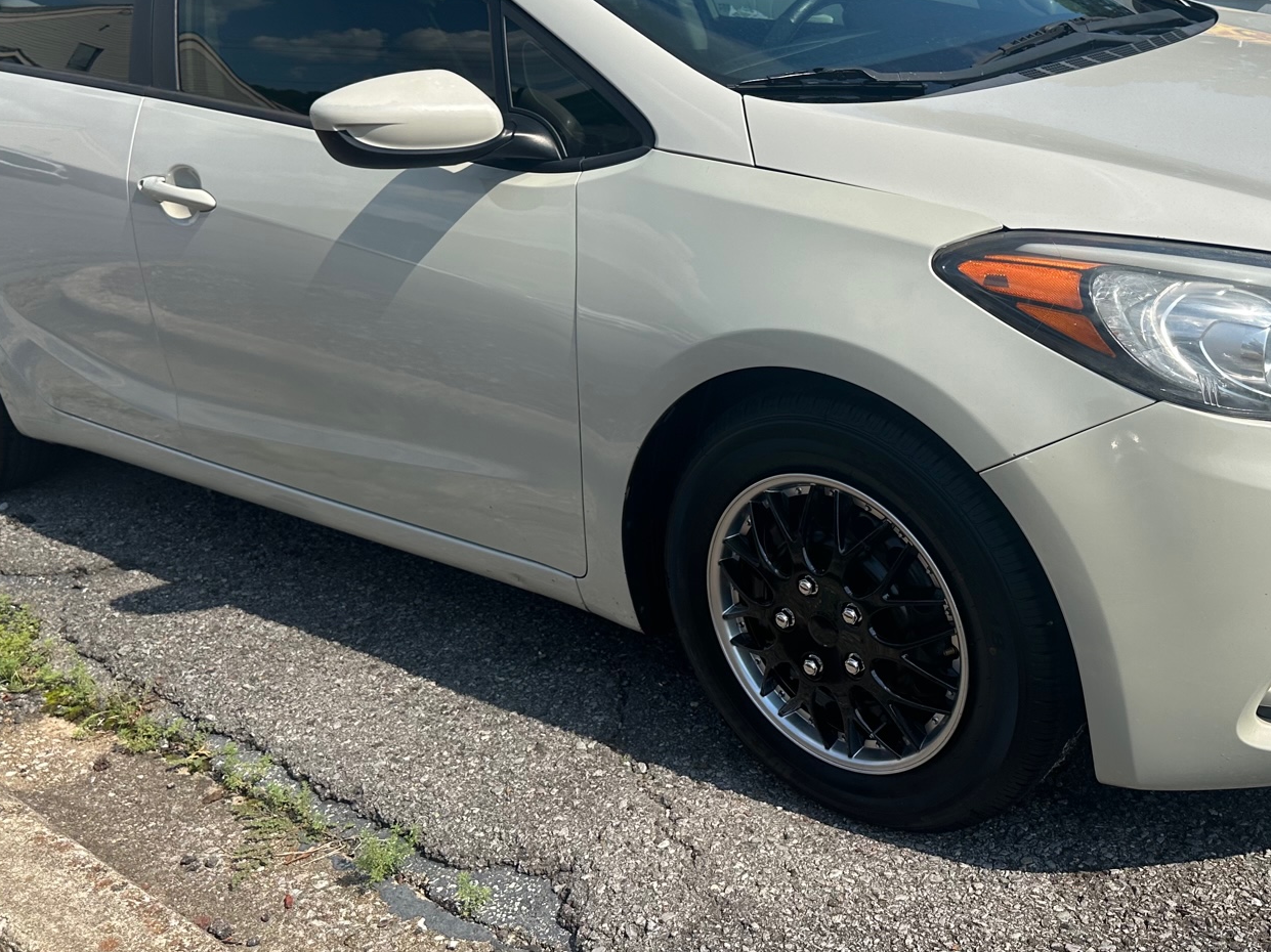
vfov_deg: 36.6
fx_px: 1432
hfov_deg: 47.5
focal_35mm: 39
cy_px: 352
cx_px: 773
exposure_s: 1/5848
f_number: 1.78
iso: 80
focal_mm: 6.86
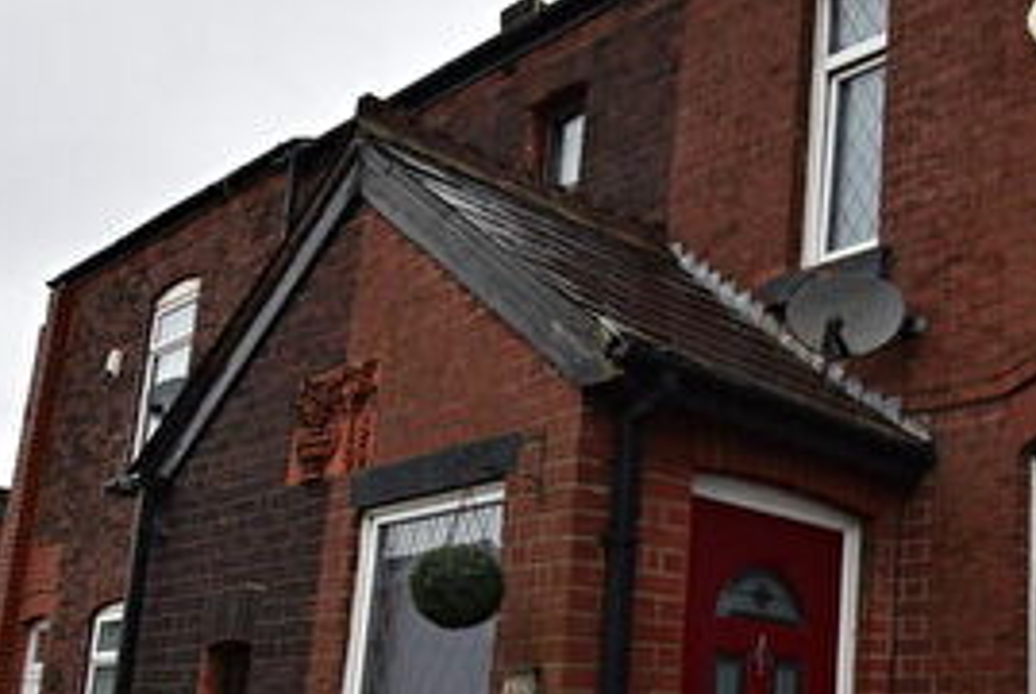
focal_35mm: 39
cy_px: 522
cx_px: 1017
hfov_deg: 43.1
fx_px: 1124
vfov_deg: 33.6
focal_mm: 10
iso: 100
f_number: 5.6
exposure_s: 1/125
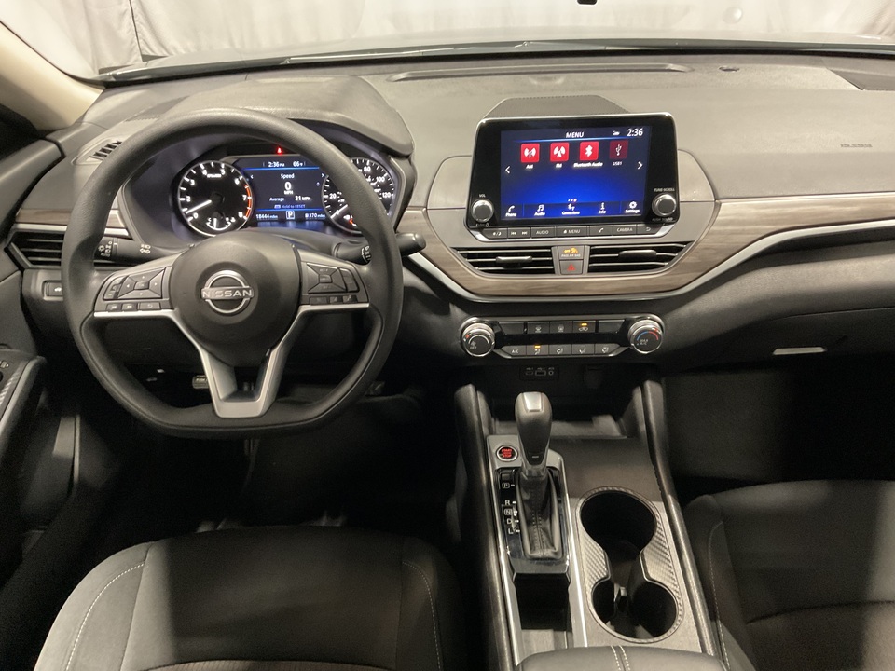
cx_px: 448
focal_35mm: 29
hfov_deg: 61.7
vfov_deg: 48.2
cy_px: 336
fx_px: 750
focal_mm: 3
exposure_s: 1/25
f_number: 1.8
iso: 320
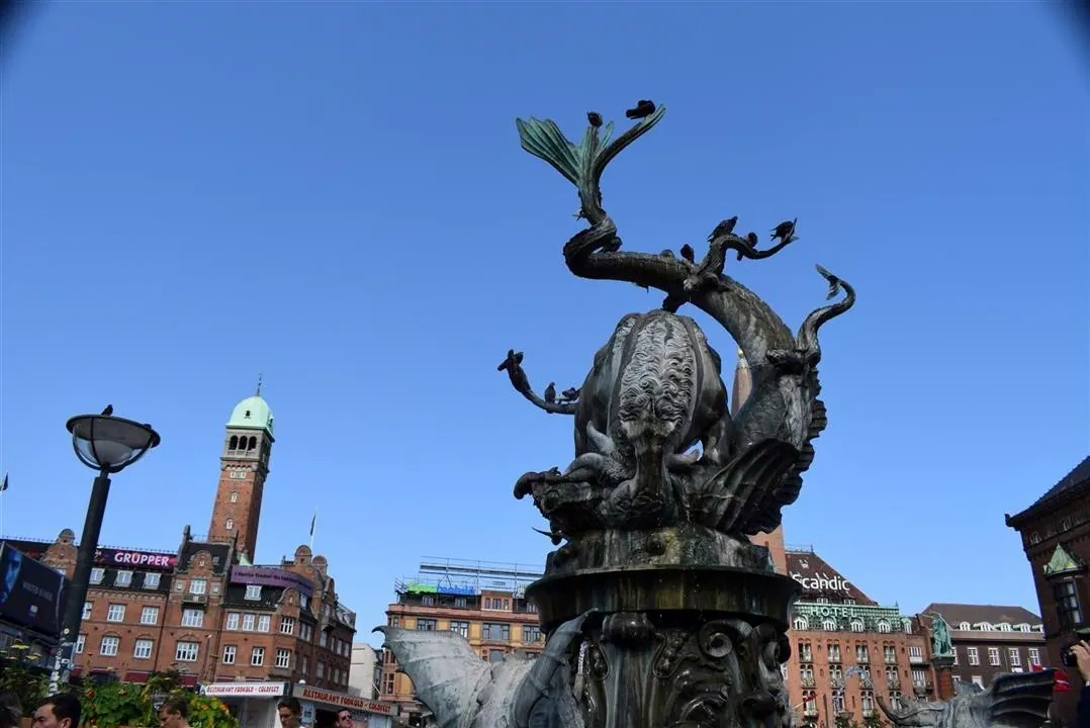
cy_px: 364
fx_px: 818
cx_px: 545
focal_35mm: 27
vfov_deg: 48.0
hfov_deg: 67.4
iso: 200
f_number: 10
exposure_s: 1/400
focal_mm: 18
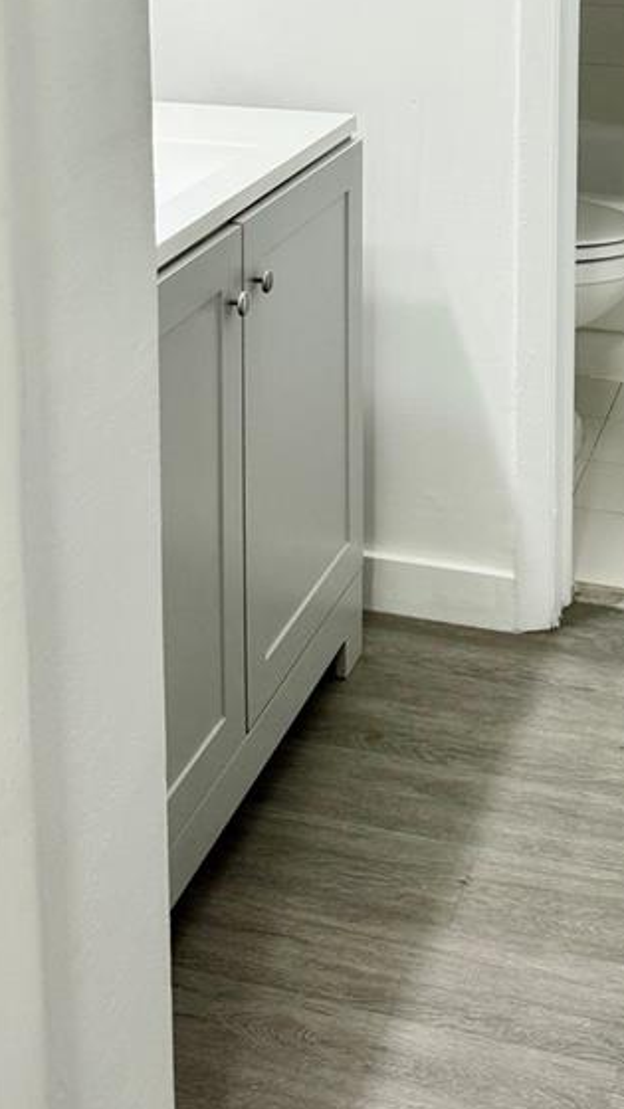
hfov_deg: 21.4
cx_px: 404
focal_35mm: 56
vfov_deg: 34.3
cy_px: 34
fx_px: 1647
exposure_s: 1/60
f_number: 1.78
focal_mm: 6.76
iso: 125
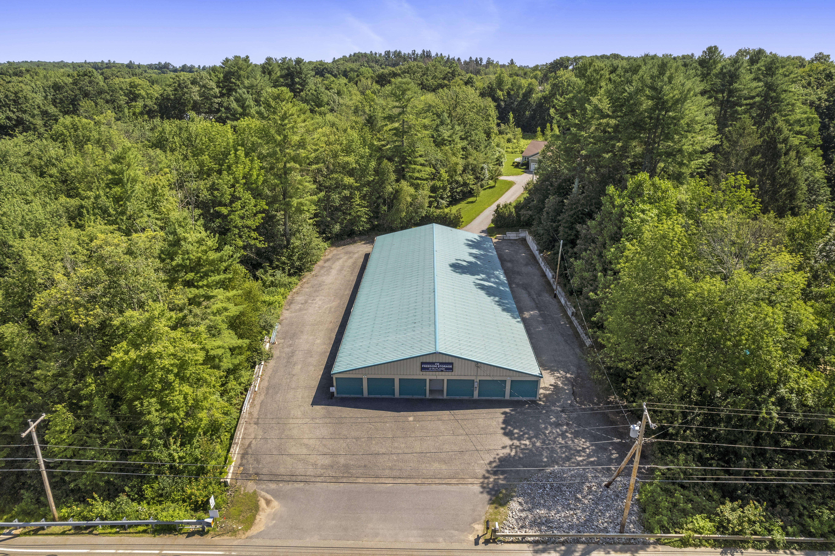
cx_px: 418
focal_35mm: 22
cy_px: 278
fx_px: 510
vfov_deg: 57.2
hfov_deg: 78.6
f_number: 2.8
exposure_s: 1/320
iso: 200
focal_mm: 8.38
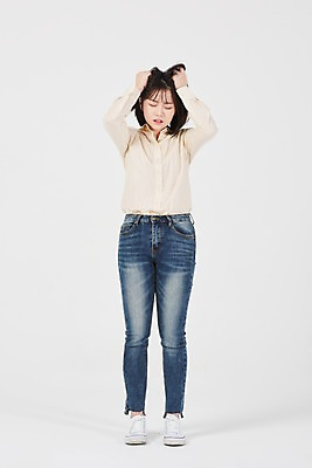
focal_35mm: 98
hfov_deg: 14.0
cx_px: 156
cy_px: 234
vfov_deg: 20.8
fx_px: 1273
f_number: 13
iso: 100
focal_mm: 98
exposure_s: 1/125
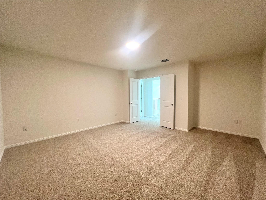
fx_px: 100
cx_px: 133
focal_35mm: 13
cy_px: 100
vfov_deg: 89.9
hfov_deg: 106.2
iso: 160
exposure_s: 1/60
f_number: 1.8
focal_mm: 1.57
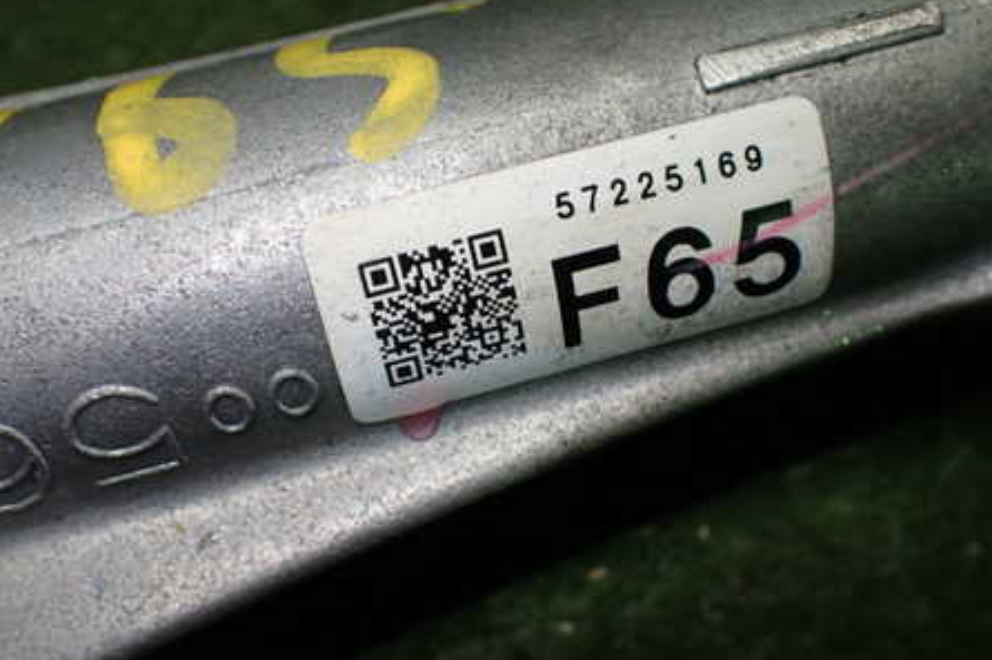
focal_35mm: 42
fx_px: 1157
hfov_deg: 46.4
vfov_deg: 31.9
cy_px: 331
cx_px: 523
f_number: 2.3
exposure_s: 1/125
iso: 125
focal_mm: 5.4
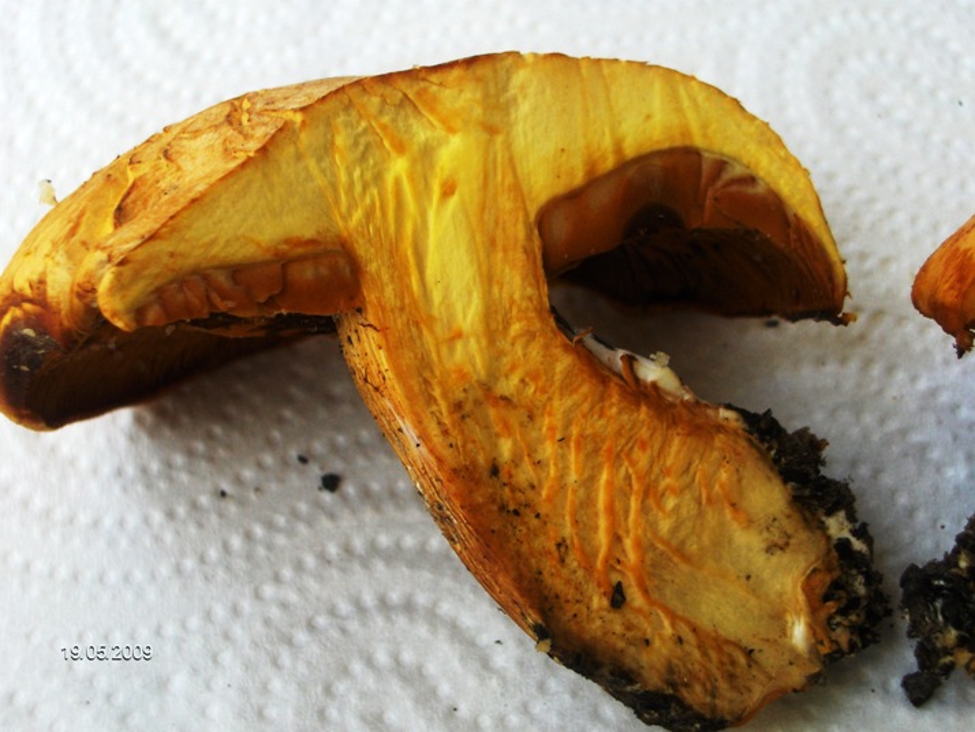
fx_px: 1747
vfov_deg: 23.7
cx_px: 488
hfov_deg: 31.2
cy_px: 366
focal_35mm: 62
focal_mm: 10.19
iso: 100
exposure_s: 1/262
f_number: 3.5
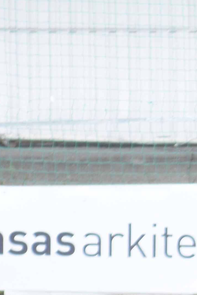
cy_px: 537
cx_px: 490
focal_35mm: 1669
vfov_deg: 1.2
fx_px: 13694
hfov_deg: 0.8
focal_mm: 200
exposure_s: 1/640
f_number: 4
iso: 320
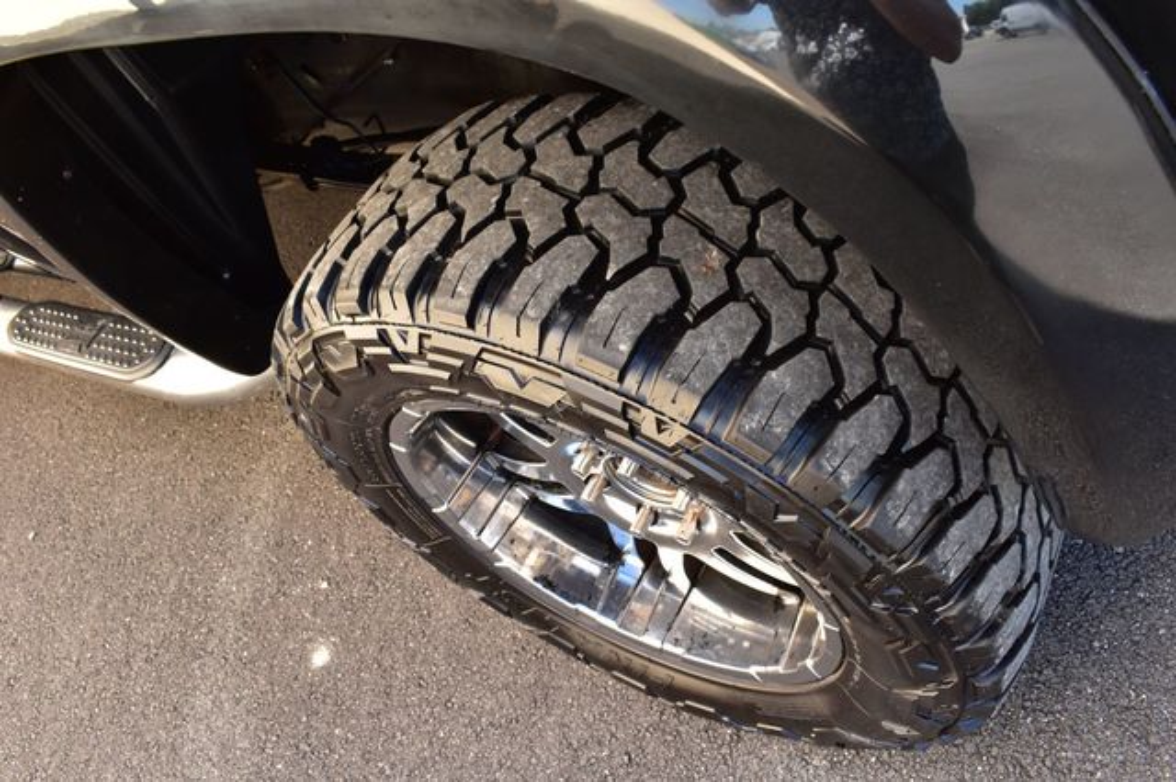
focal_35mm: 32
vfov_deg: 41.7
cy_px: 391
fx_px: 1028
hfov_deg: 59.5
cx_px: 588
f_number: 9
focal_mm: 21
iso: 400
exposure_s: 1/100
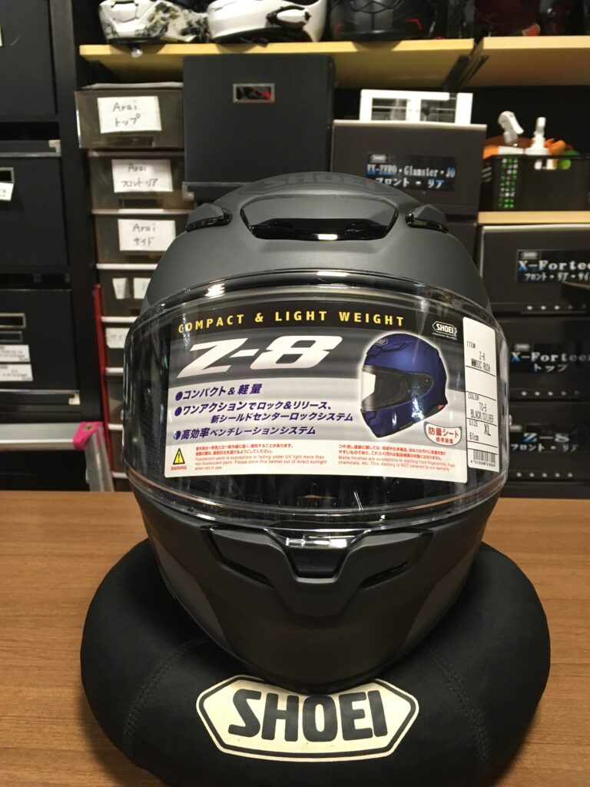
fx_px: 659
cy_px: 394
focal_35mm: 29
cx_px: 295
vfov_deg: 61.7
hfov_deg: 48.2
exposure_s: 1/30
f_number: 2.2
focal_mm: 4.15
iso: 125
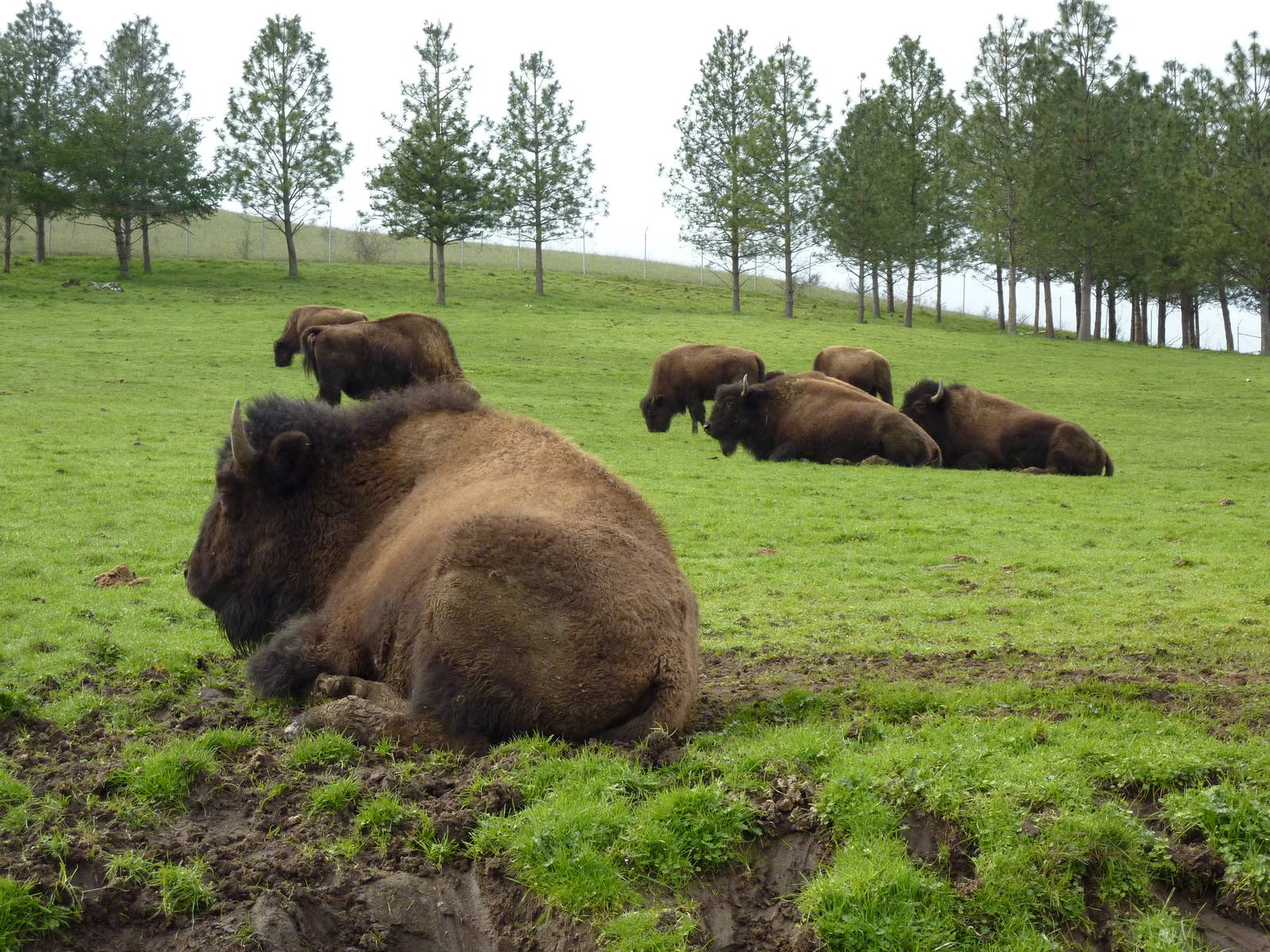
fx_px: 3045
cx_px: 635
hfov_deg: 23.6
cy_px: 476
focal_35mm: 83
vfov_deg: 17.8
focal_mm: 13.7
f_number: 4.2
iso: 200
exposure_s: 1/500
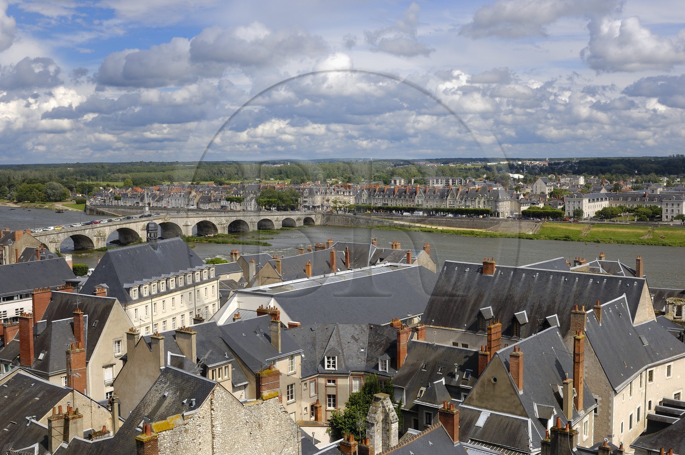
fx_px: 798
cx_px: 342
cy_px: 228
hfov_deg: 46.5
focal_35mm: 42
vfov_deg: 31.8
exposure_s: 1/160
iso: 100
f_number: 10
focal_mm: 28
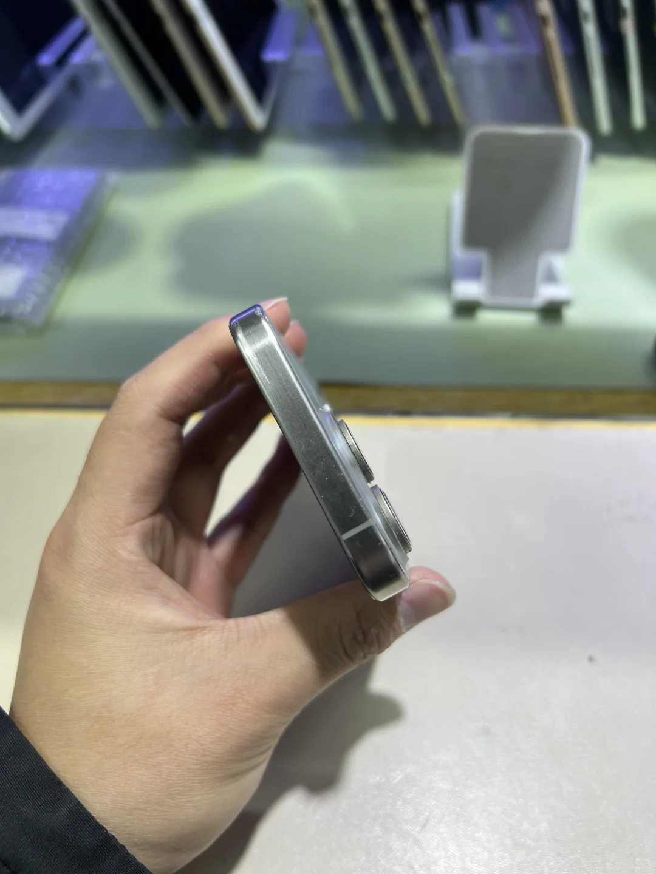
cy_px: 437
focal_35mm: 26
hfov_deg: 53.1
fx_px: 657
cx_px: 328
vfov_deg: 67.3
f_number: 1.5
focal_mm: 5.7
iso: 32
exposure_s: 1/100
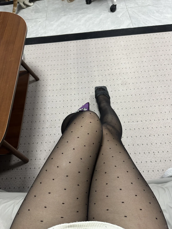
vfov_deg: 71.6
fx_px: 159
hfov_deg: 56.8
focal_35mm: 24
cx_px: 86
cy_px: 114
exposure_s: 1/50
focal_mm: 6.86
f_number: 1.78
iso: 320
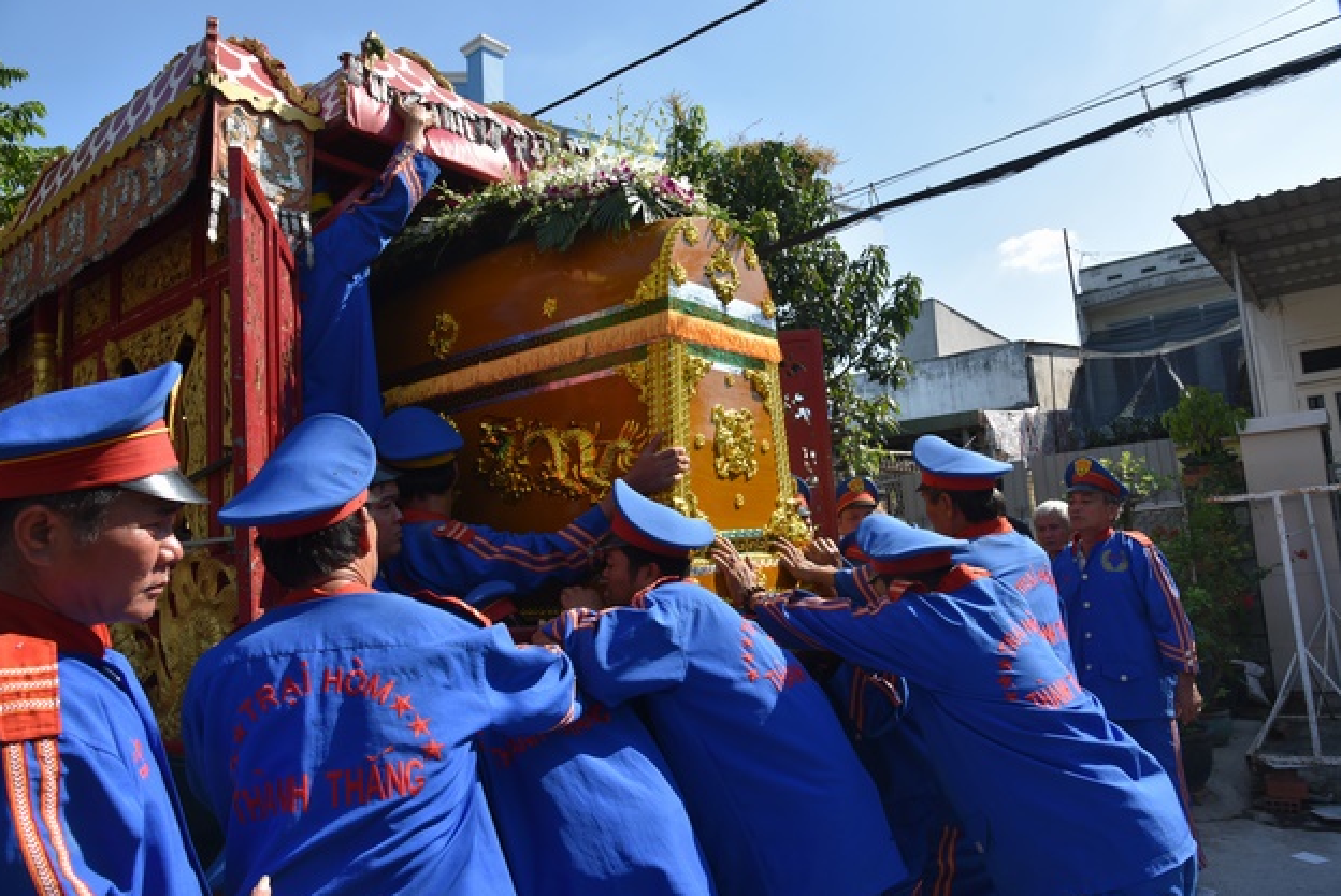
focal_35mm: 25
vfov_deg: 51.4
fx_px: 932
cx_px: 683
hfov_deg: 71.5
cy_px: 445
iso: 200
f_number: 8
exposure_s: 1/320
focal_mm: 24
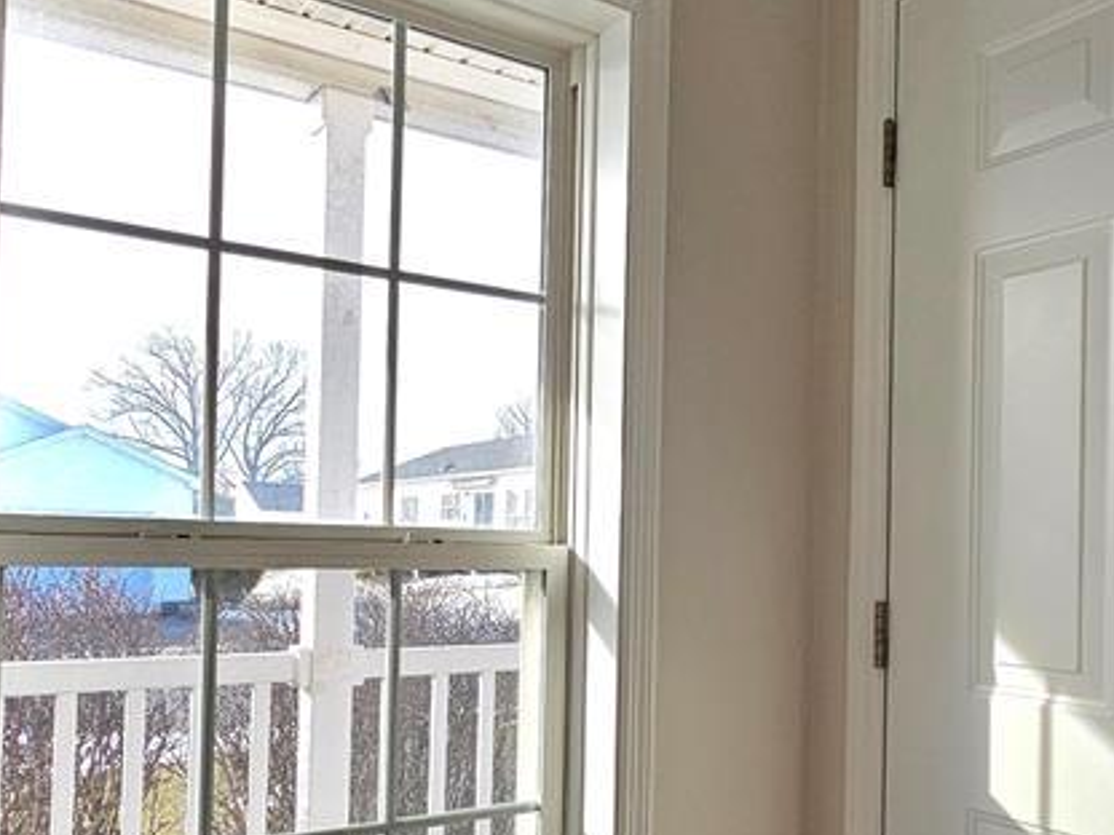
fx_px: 1030
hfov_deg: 56.4
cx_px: 664
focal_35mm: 32
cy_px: 511
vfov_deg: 43.9
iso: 50
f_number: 2.2
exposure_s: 1/385
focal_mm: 2.2
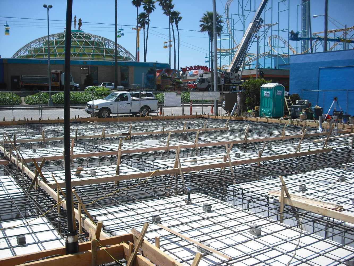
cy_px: 133
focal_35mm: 38
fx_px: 389
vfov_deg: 37.7
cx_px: 177
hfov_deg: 49.0
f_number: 5.6
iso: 64
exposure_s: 1/400
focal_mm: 6.2
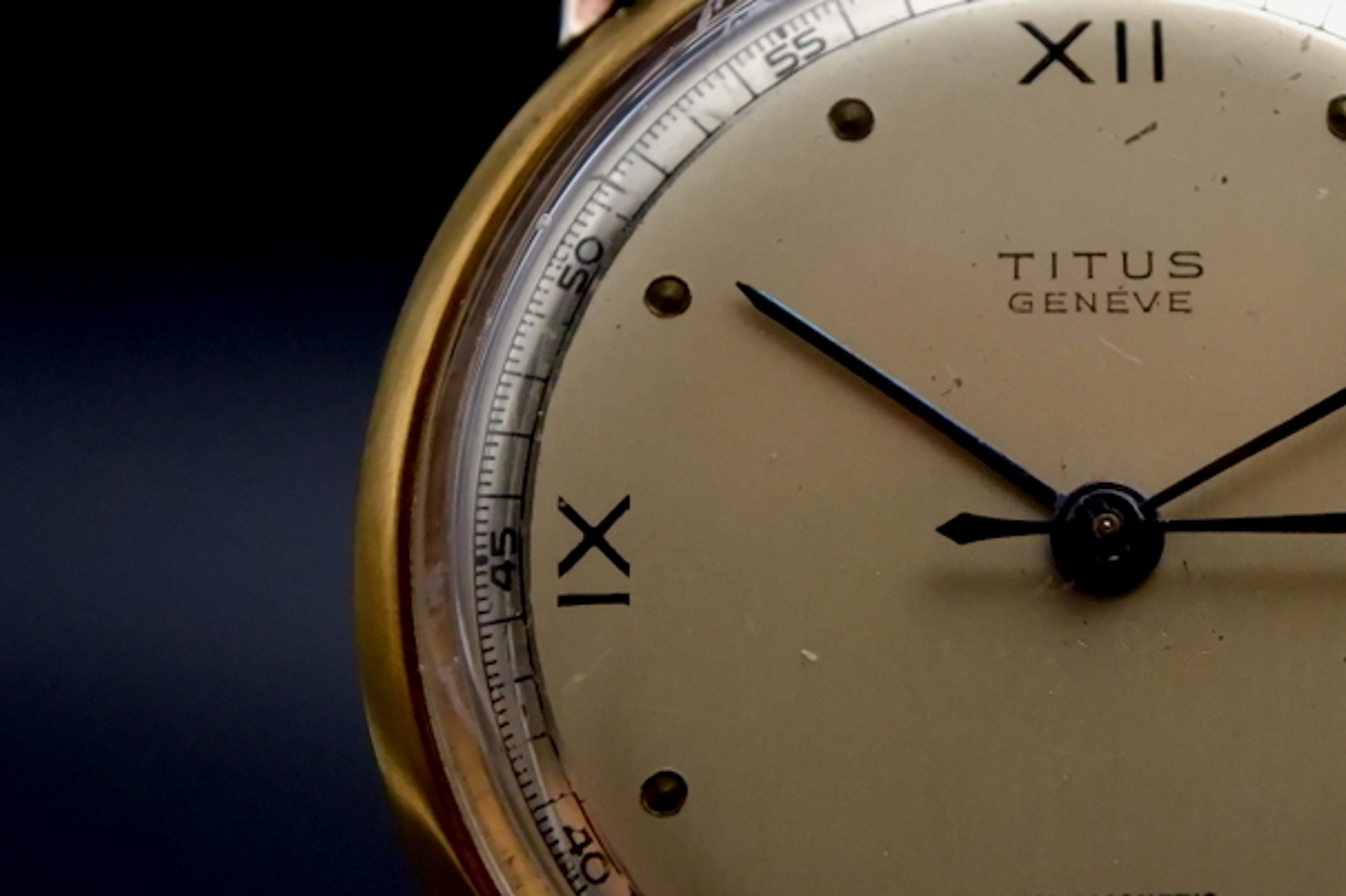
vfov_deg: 13.5
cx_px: 974
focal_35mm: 101
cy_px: 530
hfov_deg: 20.1
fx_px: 3775
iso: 6400
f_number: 5.6
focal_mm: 30.2
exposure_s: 1/4000
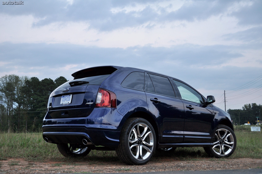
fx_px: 305
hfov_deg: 46.4
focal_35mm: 42
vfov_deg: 31.8
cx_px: 131
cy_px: 87
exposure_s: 1/15
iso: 200
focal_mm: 28
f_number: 4.5
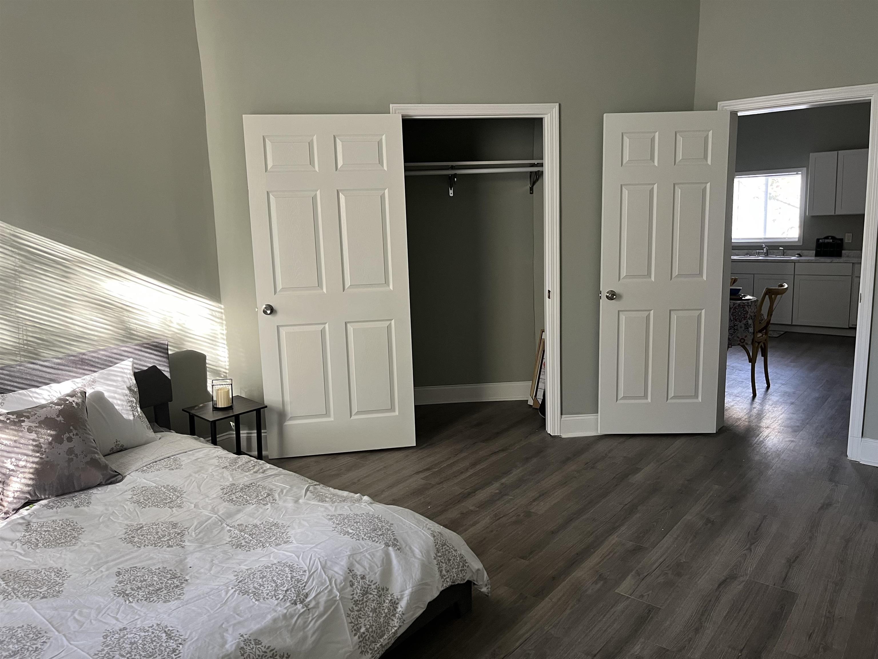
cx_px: 439
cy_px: 330
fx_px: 659
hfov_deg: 67.3
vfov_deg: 53.1
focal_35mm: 26
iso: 200
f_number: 1.6
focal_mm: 5.1
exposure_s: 1/60
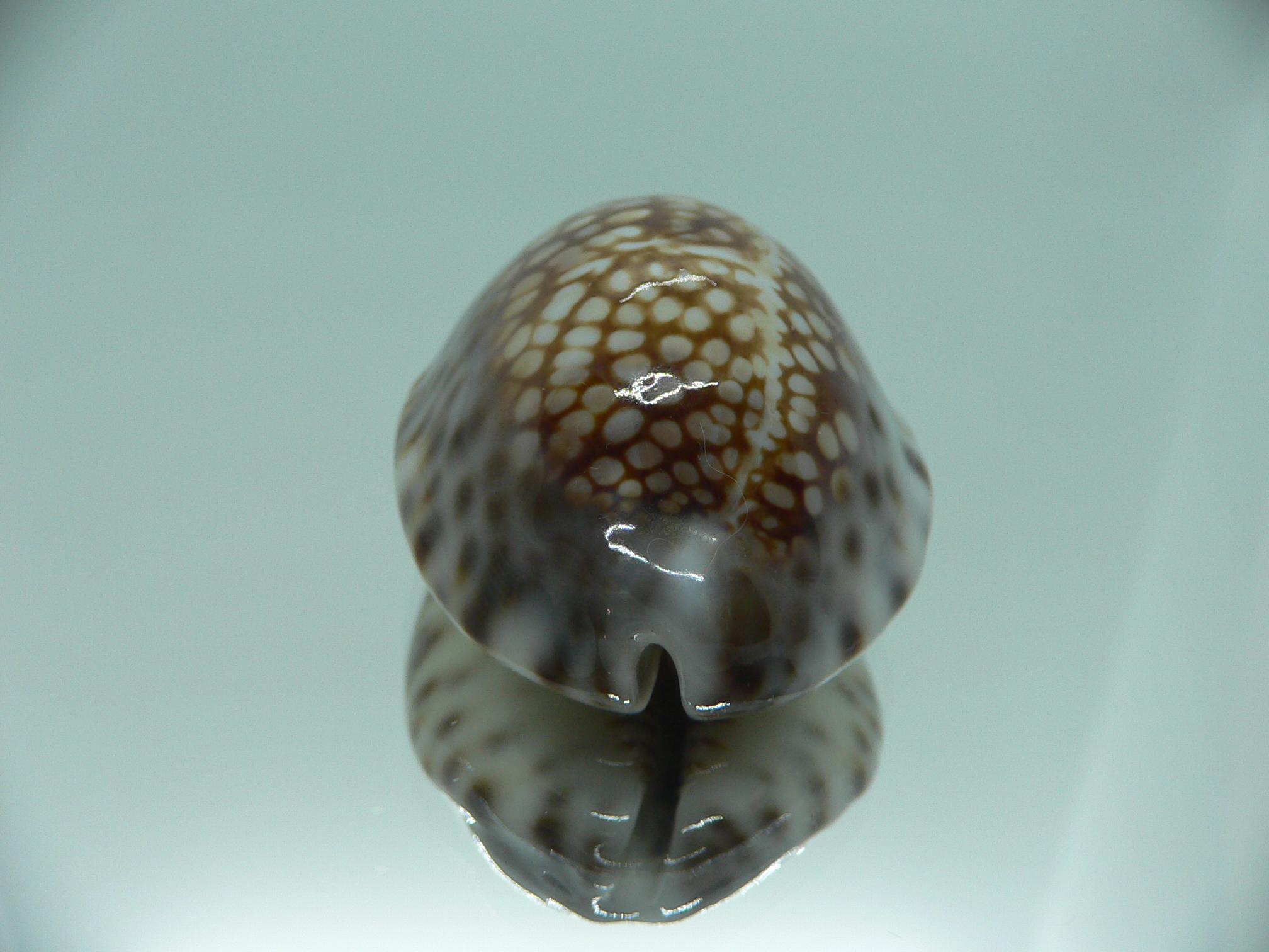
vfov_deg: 40.7
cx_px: 634
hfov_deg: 52.6
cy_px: 476
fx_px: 1283
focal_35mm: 35
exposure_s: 1/60
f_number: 2.8
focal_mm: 4.6
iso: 80
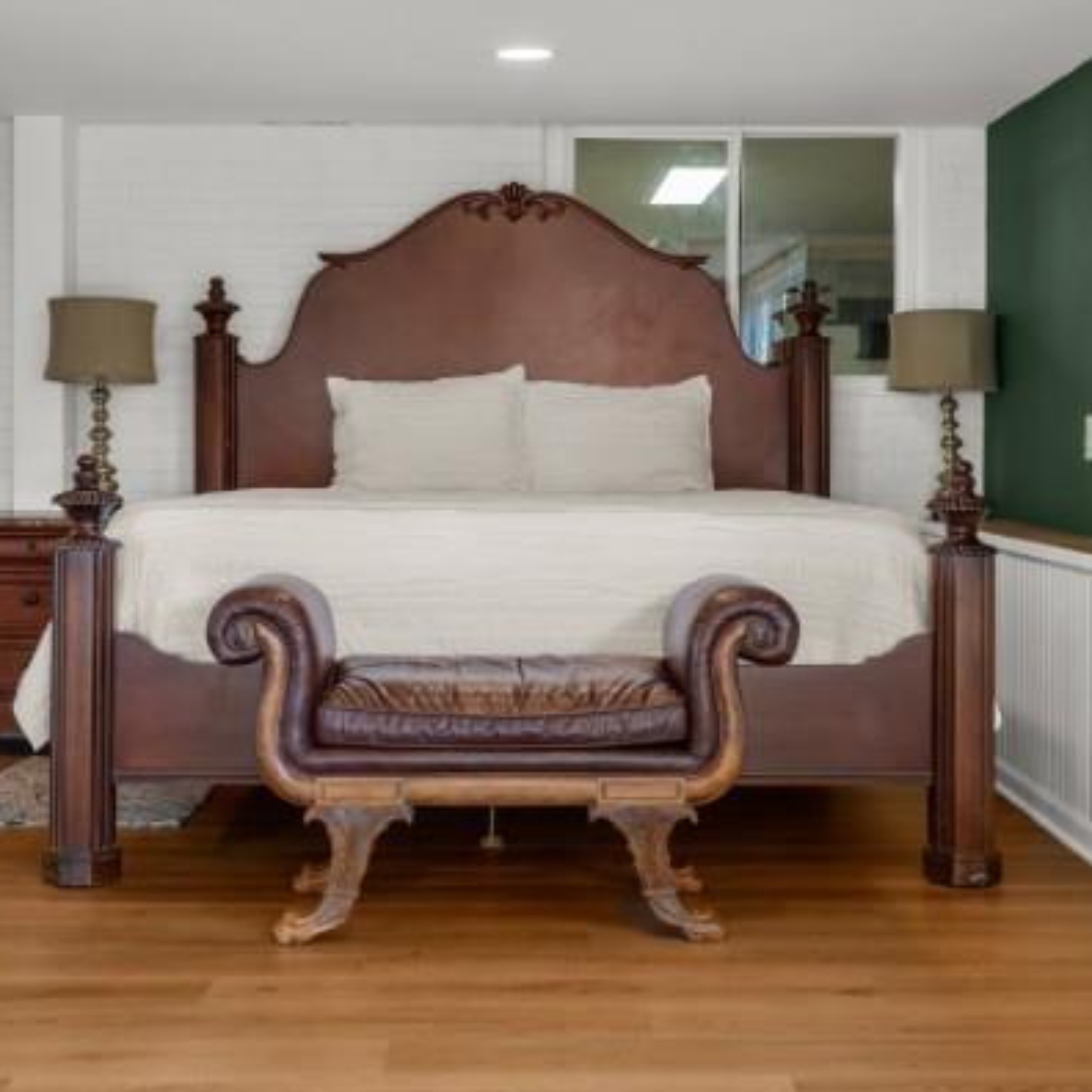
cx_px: 520
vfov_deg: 31.6
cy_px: 447
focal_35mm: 54
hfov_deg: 31.6
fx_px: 1927
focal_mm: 35
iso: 200
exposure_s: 1/1.67
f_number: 8
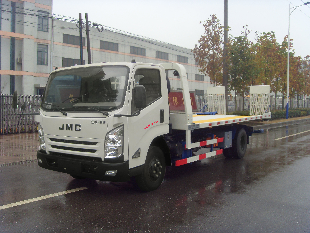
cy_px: 116
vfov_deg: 36.8
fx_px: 349
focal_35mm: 39
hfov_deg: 47.9
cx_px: 155
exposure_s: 1/90
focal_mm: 6.6
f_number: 3.5
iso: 100
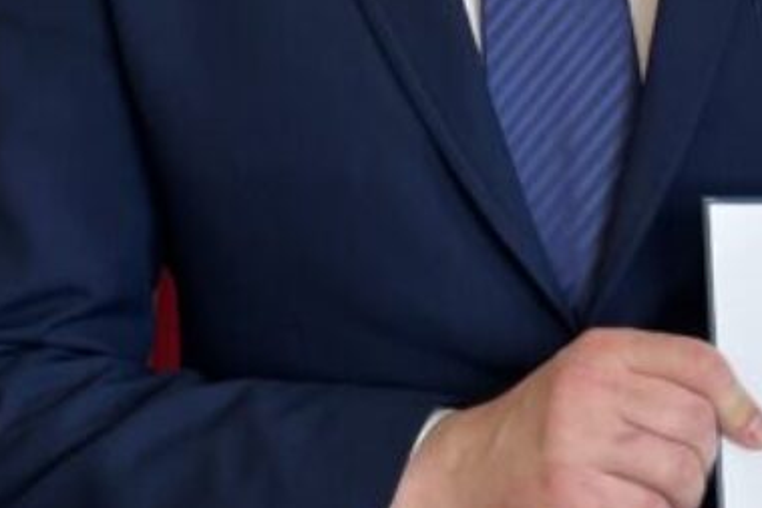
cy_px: -5
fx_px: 2266
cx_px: 1241
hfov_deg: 16.8
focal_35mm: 107
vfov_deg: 12.6
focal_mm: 5.1
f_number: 1.6
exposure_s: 1/100
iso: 50
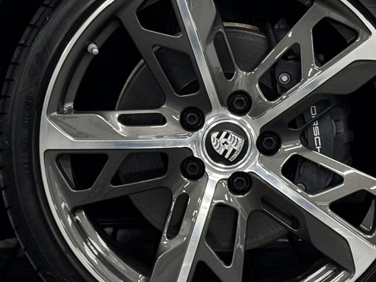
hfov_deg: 14.1
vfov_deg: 10.6
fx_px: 1520
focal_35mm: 140
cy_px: 99
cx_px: 209
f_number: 1.78
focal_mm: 6.86
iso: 250
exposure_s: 1/40
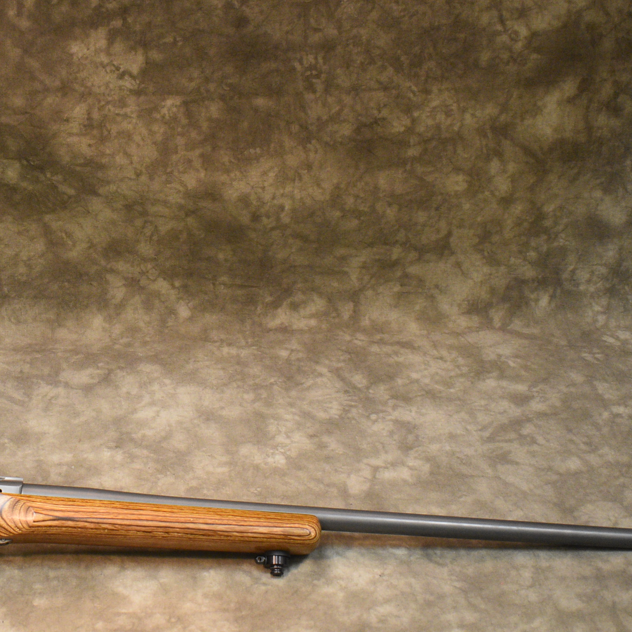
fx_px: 1425
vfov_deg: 25.0
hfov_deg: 24.3
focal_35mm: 69
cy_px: 325
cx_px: 62
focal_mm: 26
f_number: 4
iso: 1600
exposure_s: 1/125
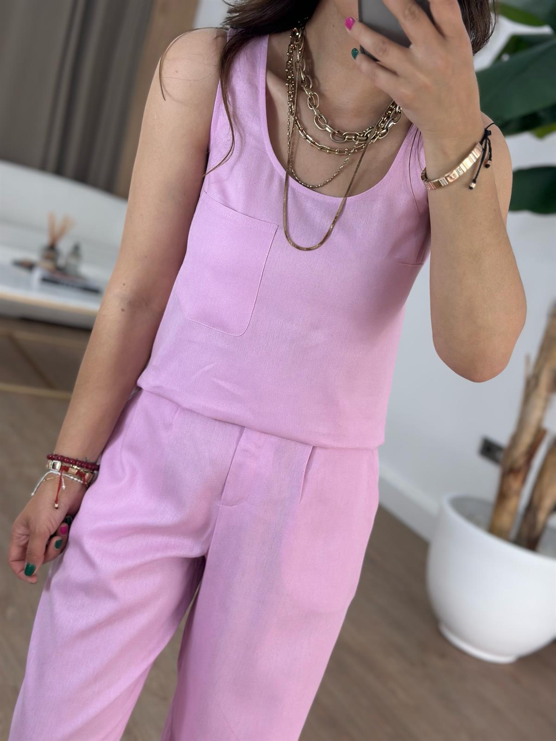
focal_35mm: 48
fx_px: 1028
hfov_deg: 30.3
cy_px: 370
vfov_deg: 39.7
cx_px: 278
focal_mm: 6.86
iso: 80
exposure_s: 1/260
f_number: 1.78
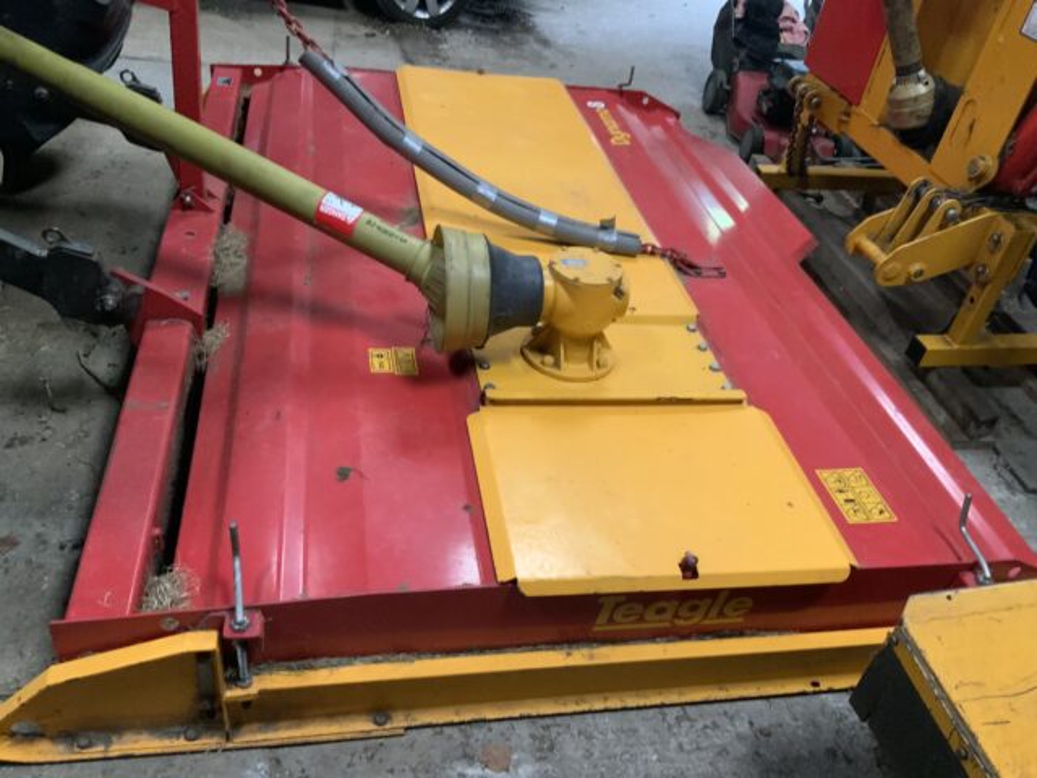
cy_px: 389
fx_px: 869
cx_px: 518
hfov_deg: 61.7
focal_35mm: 29
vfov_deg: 48.2
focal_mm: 3
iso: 320
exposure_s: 1/40
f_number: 1.8
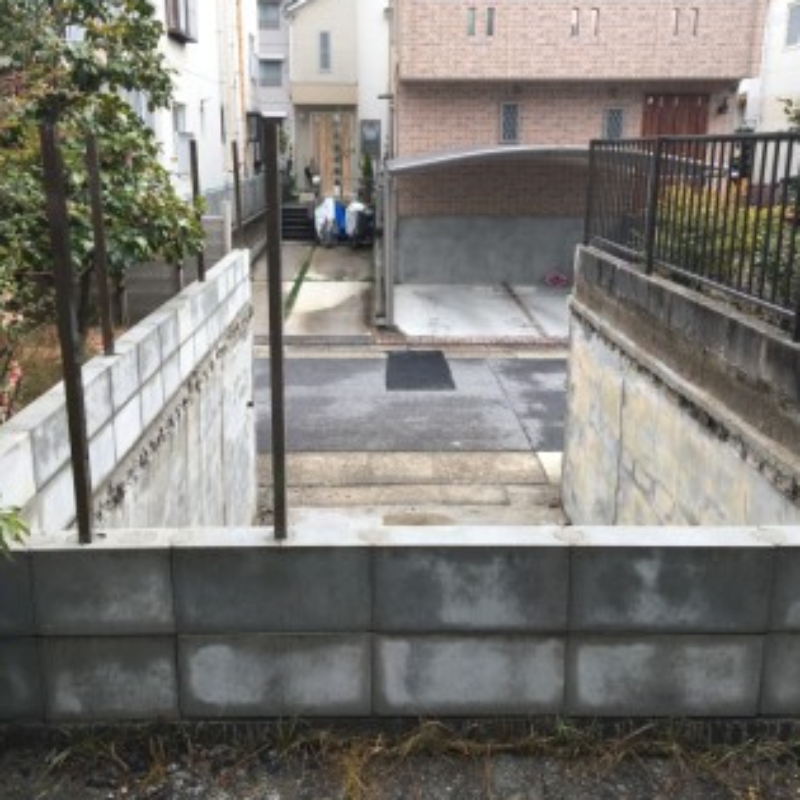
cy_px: 403
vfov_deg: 47.2
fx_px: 915
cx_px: 399
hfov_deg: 47.2
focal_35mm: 35
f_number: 2.2
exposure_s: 1/458
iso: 25
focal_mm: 4.15
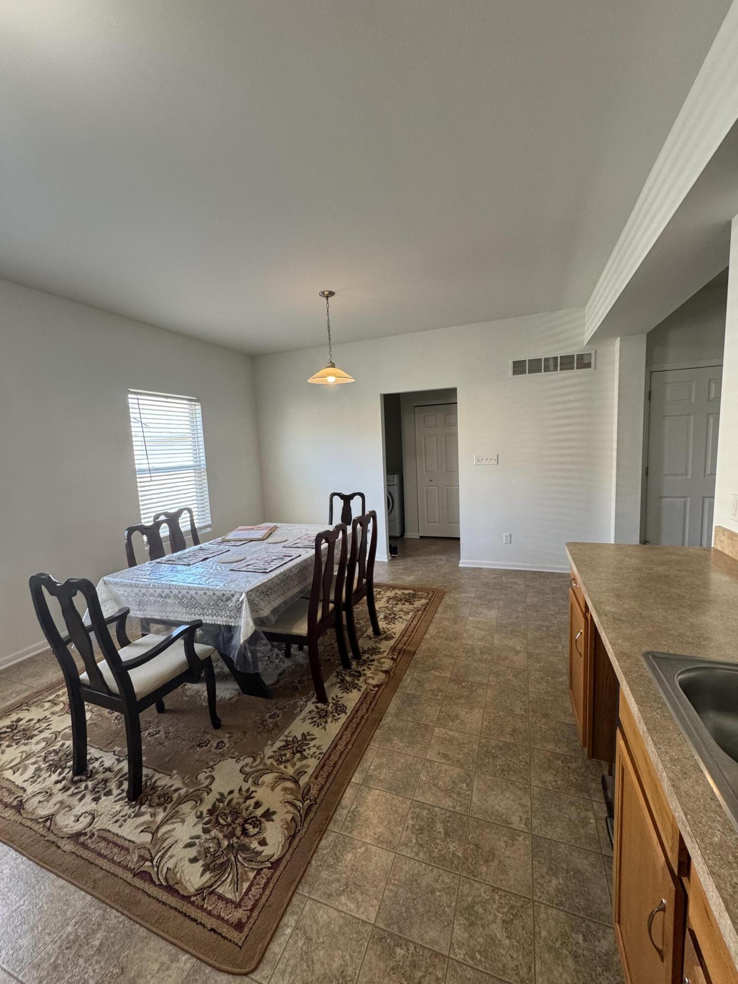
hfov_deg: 85.7
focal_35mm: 14
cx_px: 369
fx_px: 398
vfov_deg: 102.1
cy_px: 492
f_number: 2.2
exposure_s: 1/120
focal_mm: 2.22
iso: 200
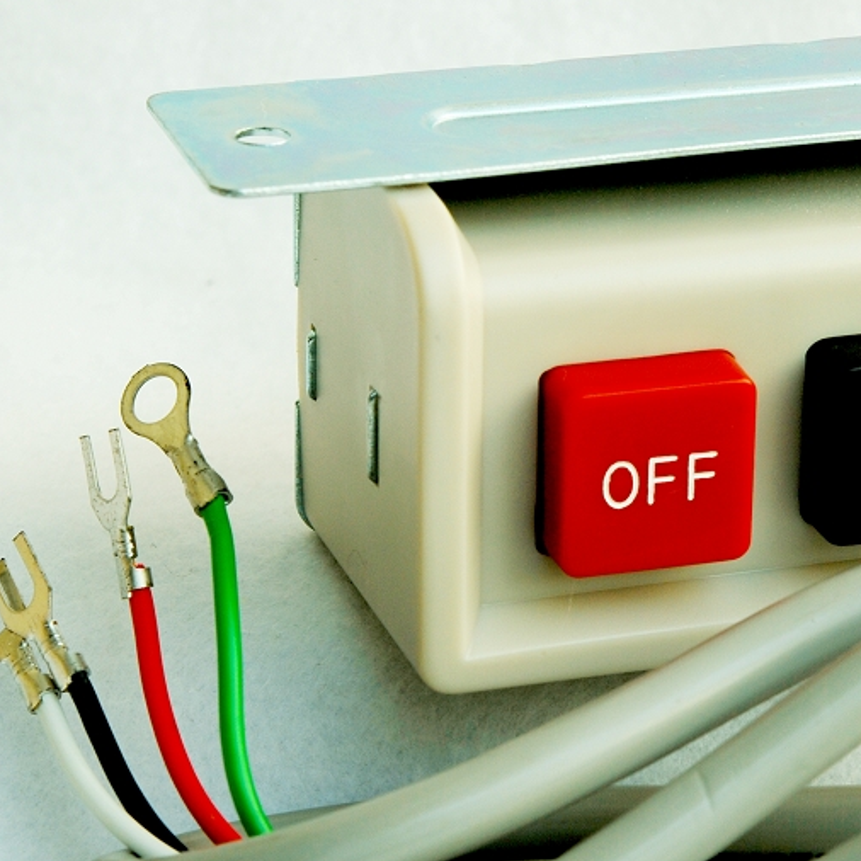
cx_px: 820
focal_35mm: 155
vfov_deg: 11.3
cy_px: 465
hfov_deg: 11.2
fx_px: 4362
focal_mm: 60
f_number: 10
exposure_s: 1/20
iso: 100
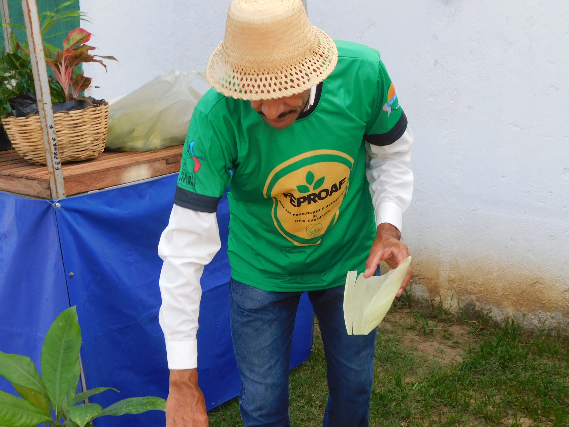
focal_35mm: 59
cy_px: 254
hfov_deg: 32.7
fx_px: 970
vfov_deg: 24.8
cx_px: 283
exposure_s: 1/50
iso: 125
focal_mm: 8
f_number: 3.7
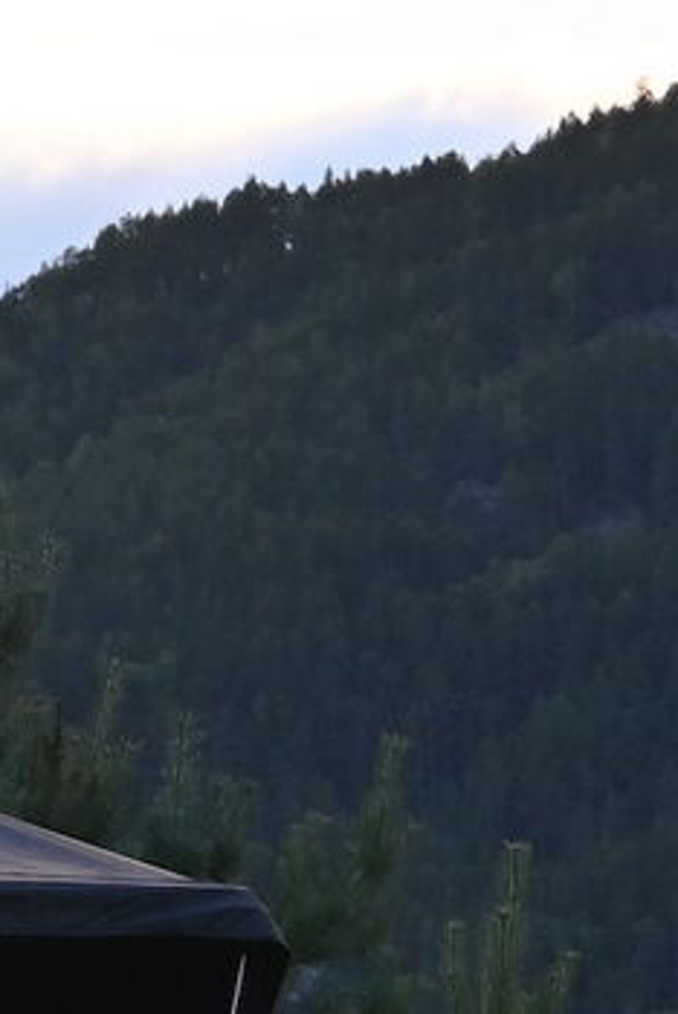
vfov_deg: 5.0
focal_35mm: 411
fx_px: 11587
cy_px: 1292
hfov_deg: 3.4
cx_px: 177
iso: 400
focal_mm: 50
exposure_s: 1/200
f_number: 6.3
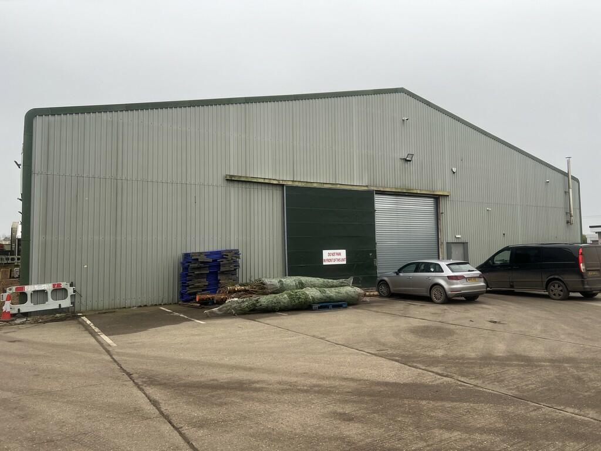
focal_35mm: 26
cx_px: 300
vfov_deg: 53.1
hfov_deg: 67.3
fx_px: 451
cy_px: 226
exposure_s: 1/389
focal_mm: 5.7
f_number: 1.5
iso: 50
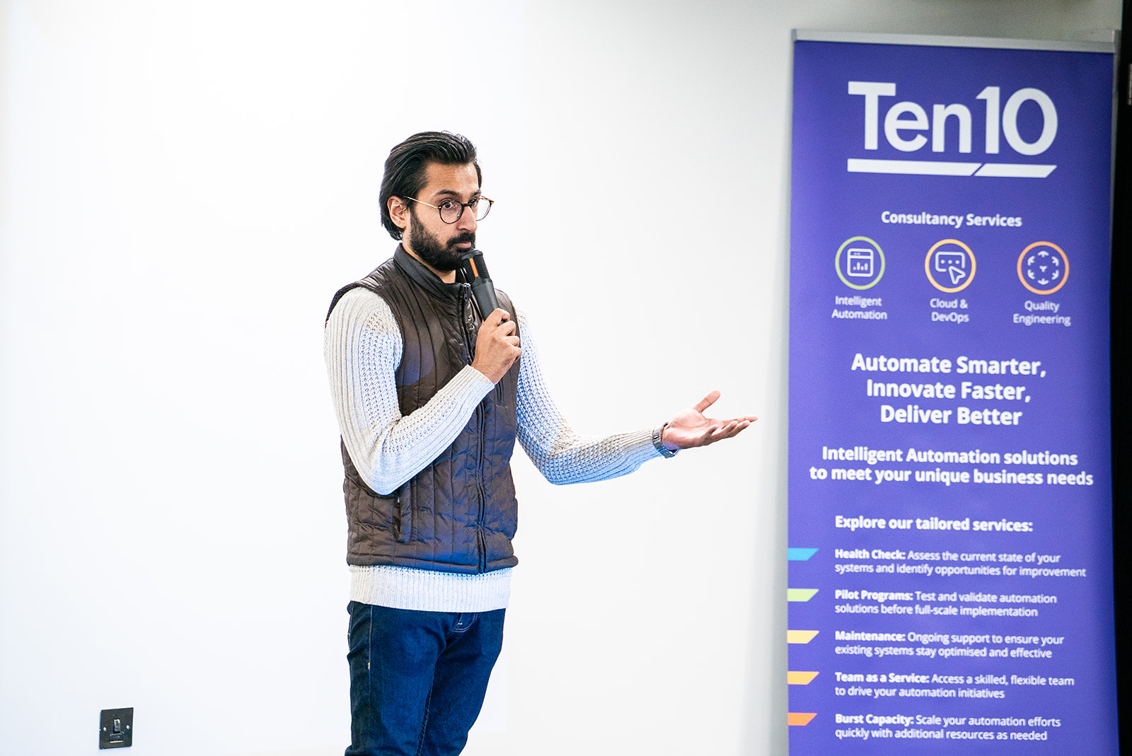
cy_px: 378
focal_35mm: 143
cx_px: 566
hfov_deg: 14.3
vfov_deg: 9.6
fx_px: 4499
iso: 3200
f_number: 5.6
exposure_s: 1/125
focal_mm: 143
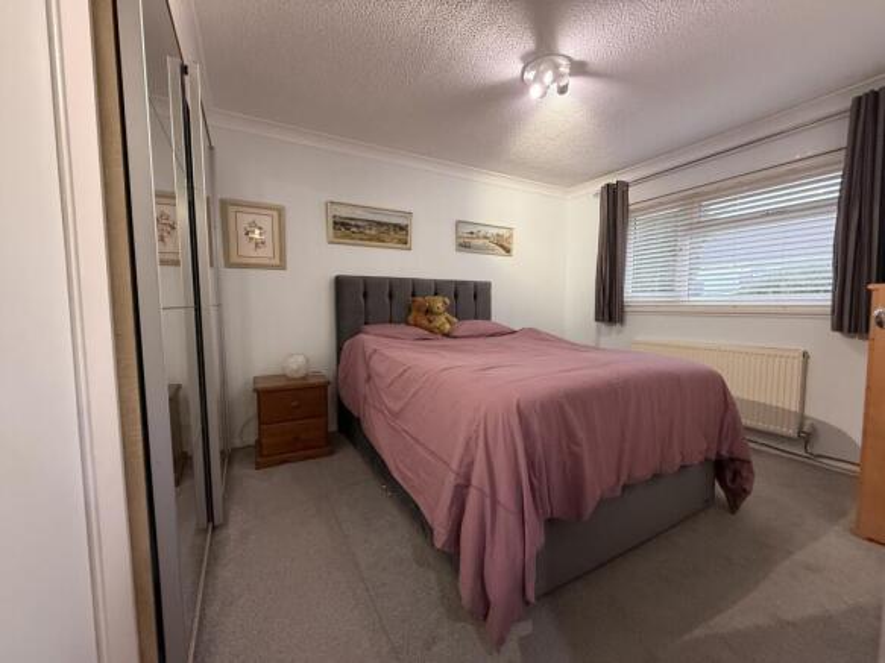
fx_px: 358
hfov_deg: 102.1
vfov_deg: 85.7
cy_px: 332
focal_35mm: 14
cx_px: 442
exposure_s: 1/60
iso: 400
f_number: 2.2
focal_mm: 2.22
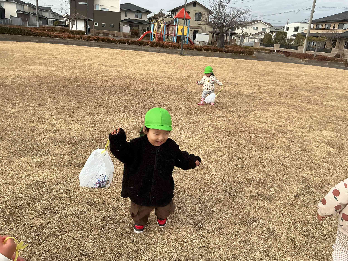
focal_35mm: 29
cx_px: 174
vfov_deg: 48.2
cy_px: 130
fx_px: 292
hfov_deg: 61.7
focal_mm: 3
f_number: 1.8
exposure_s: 1/1412
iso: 25
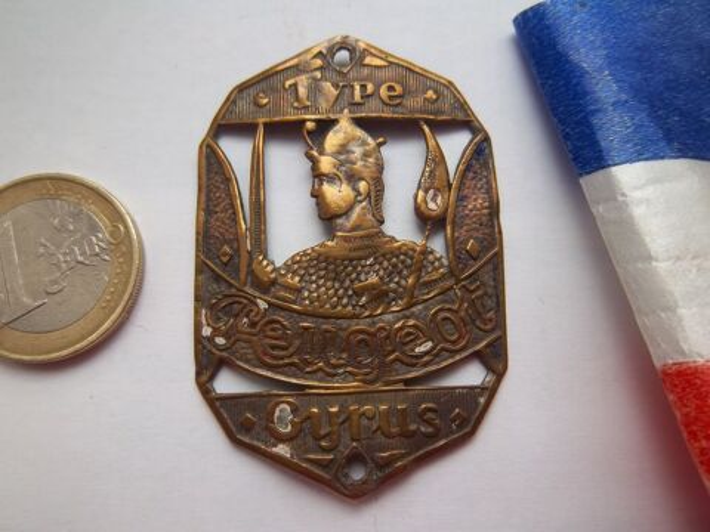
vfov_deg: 49.7
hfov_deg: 63.4
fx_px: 574
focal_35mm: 28
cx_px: 355
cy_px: 266
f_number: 3.5
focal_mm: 5.05
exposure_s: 1/40
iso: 64
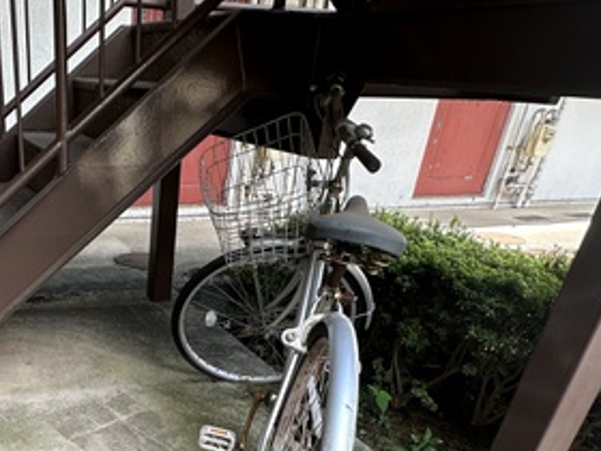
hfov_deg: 49.7
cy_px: 465
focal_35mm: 35
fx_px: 608
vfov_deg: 36.1
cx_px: 124
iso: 40
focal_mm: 2.22
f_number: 2.2
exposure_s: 1/99
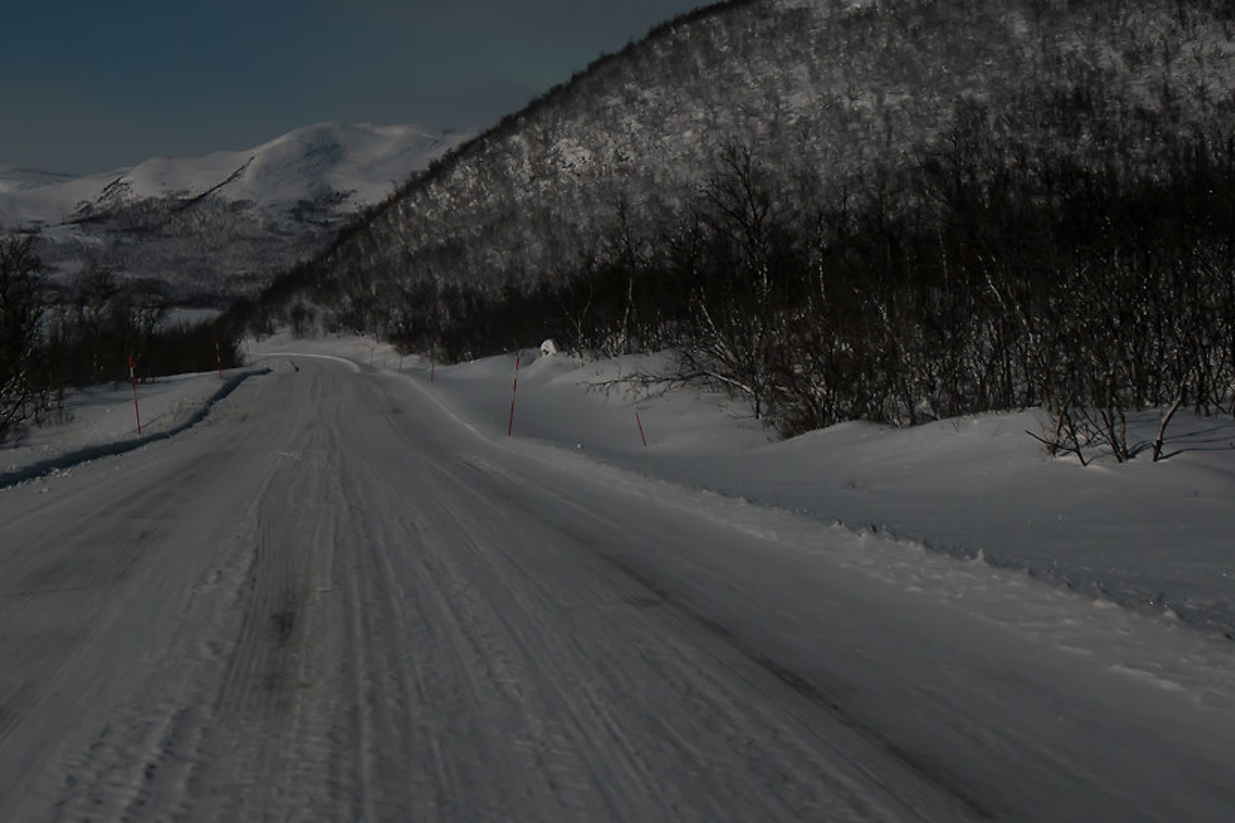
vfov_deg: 15.7
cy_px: 245
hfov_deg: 23.3
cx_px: 449
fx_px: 2984
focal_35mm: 87
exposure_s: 10
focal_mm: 30
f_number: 2.8
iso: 200
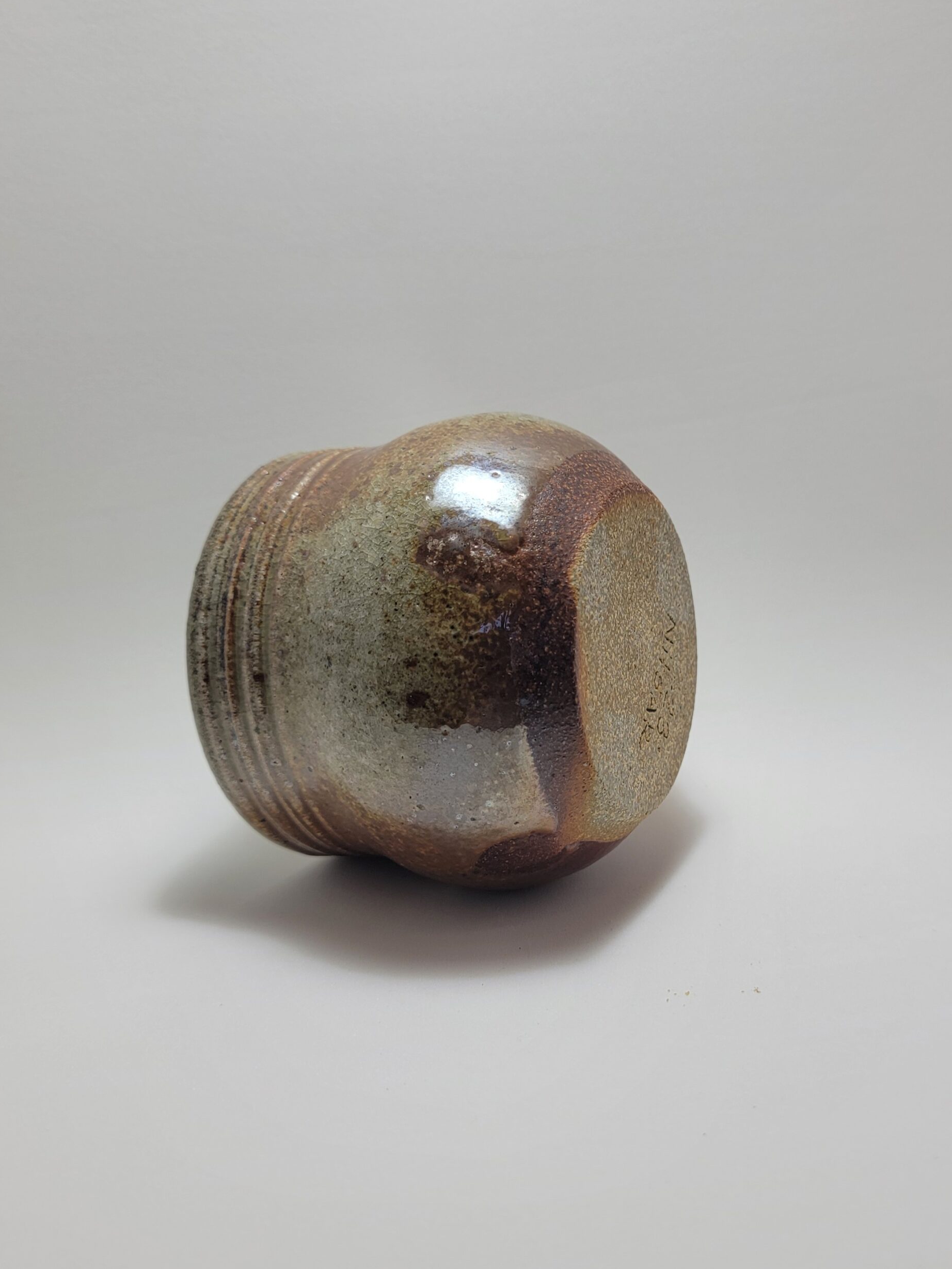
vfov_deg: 69.4
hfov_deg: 54.9
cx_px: 458
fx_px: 917
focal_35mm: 25
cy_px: 640
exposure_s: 1/120
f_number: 1.8
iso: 20
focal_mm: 6.7
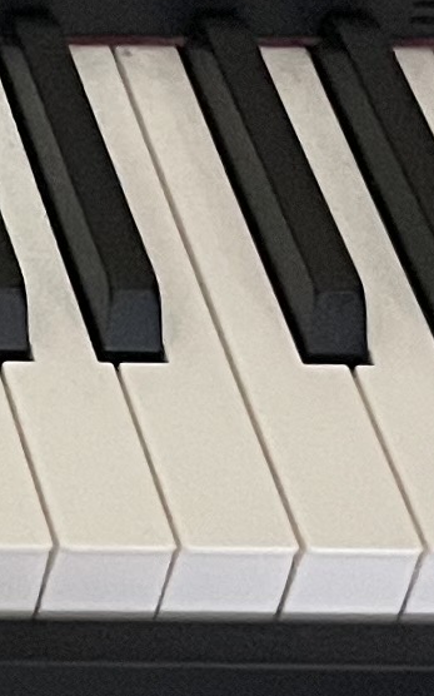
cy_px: 4
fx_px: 3789
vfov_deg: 10.4
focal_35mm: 200
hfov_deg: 5.8
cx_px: -1148
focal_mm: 4.2
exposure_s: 1/50
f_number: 1.6
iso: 500
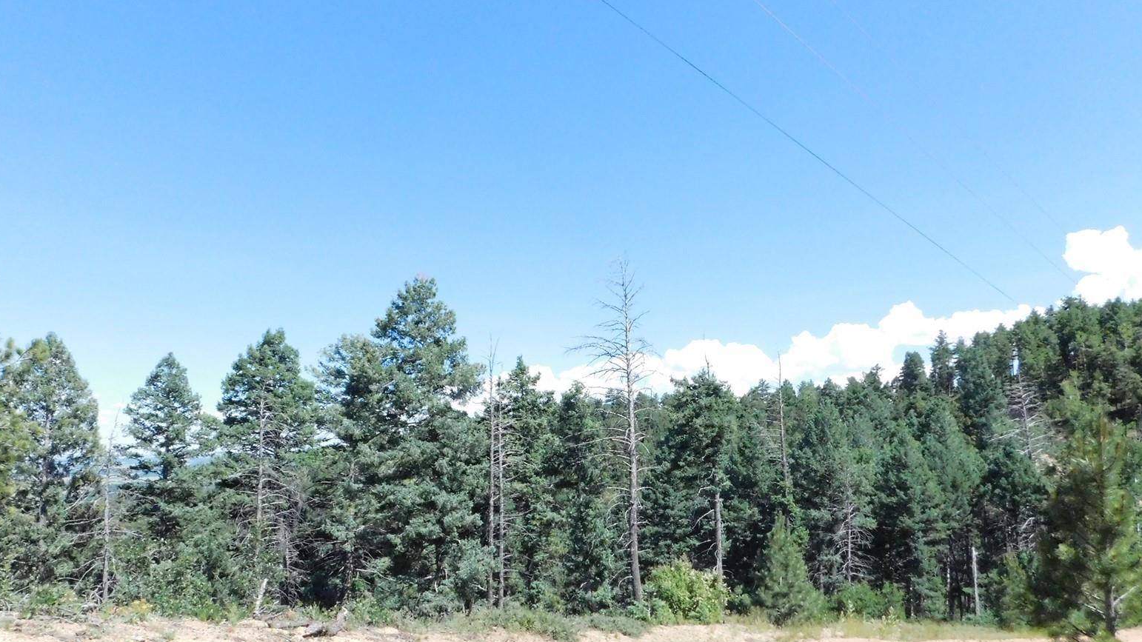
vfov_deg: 44.1
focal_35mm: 26
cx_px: 564
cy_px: 396
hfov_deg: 71.9
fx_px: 787
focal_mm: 4
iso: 800
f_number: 6
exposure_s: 1/1500
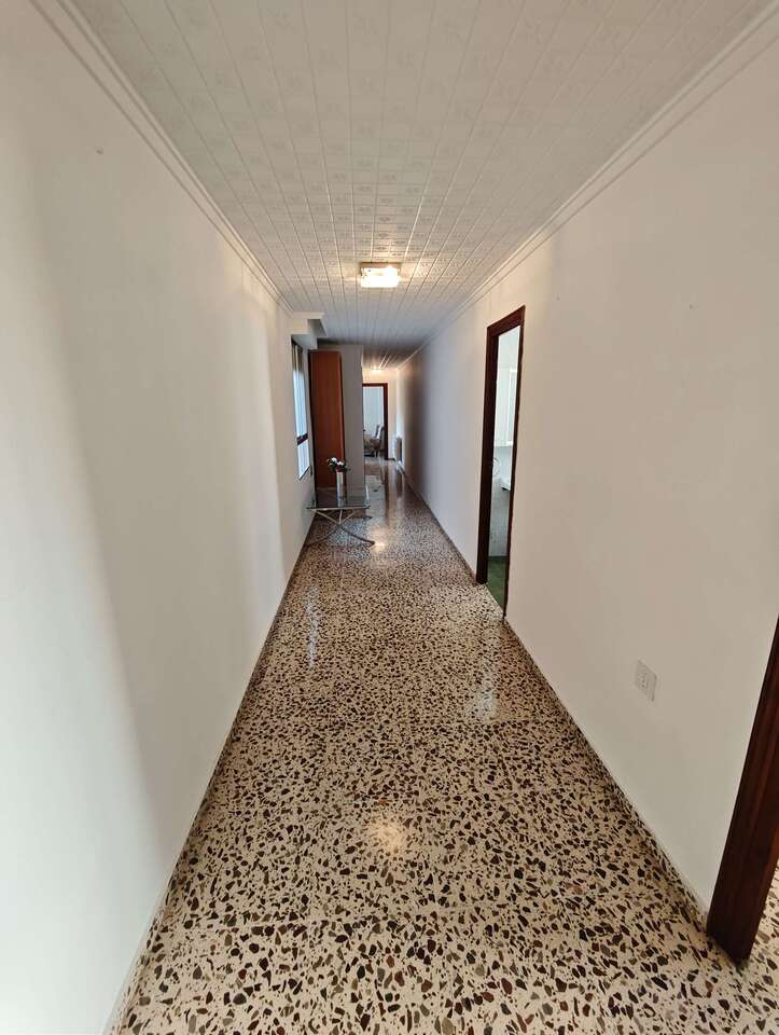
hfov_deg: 85.8
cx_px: 390
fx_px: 419
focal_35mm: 14
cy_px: 518
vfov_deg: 102.0
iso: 400
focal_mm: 2.16
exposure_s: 1/50
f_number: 2.2
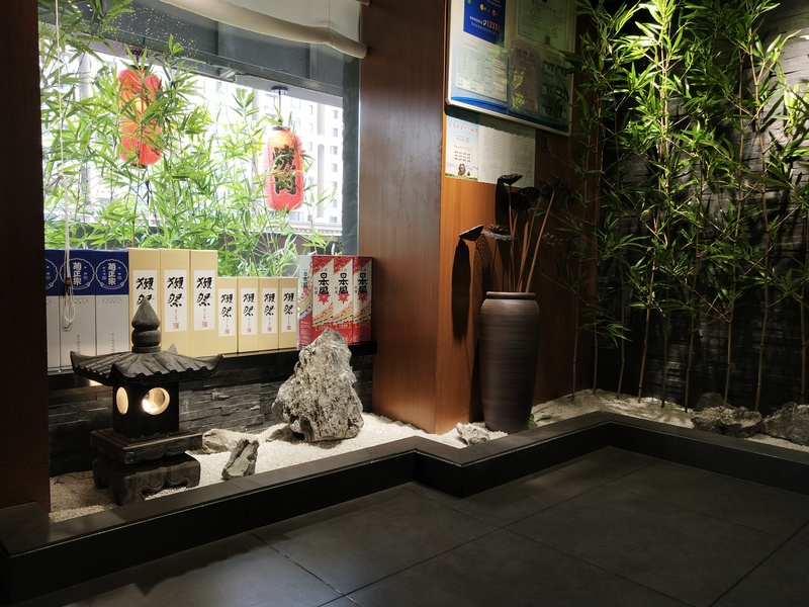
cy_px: 304
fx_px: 701
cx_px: 404
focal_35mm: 30
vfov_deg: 46.8
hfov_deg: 60.0
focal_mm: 3.95
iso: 96
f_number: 1.8
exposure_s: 1/100
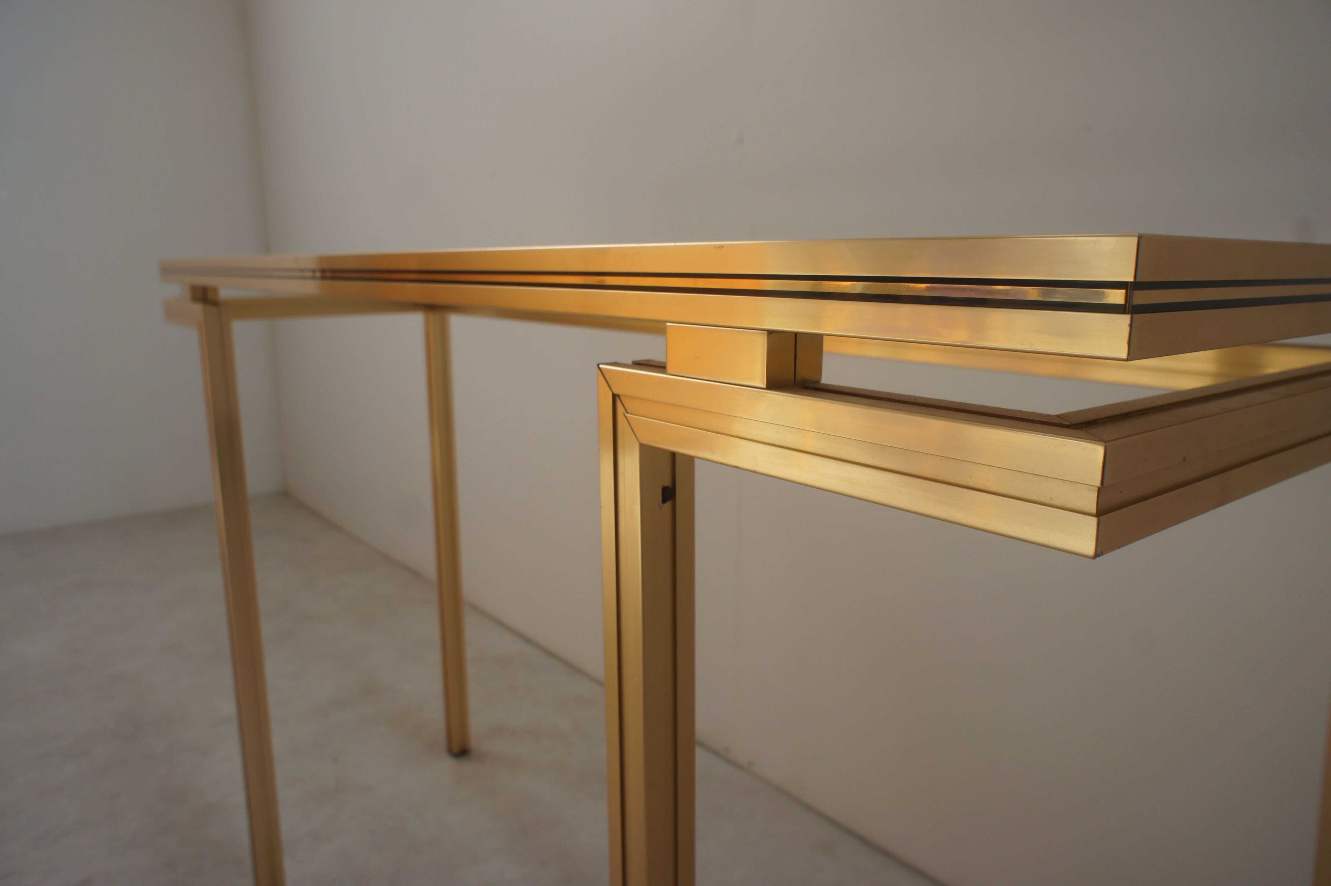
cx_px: 666
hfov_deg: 73.8
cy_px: 443
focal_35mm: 24
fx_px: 887
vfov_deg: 53.1
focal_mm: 16
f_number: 6.3
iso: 200
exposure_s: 1/125
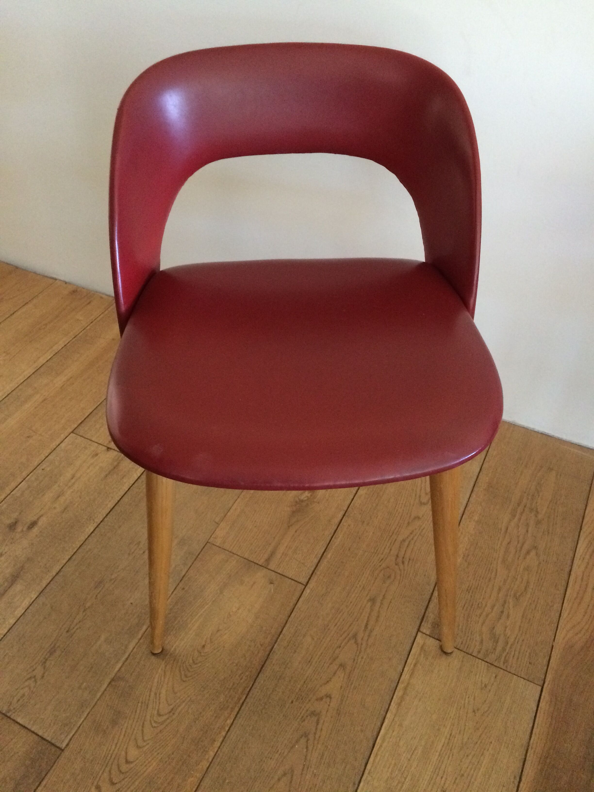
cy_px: 396
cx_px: 297
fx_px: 664
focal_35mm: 29
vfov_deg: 61.7
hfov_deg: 48.2
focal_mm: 4.15
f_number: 2.2
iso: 320
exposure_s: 1/25
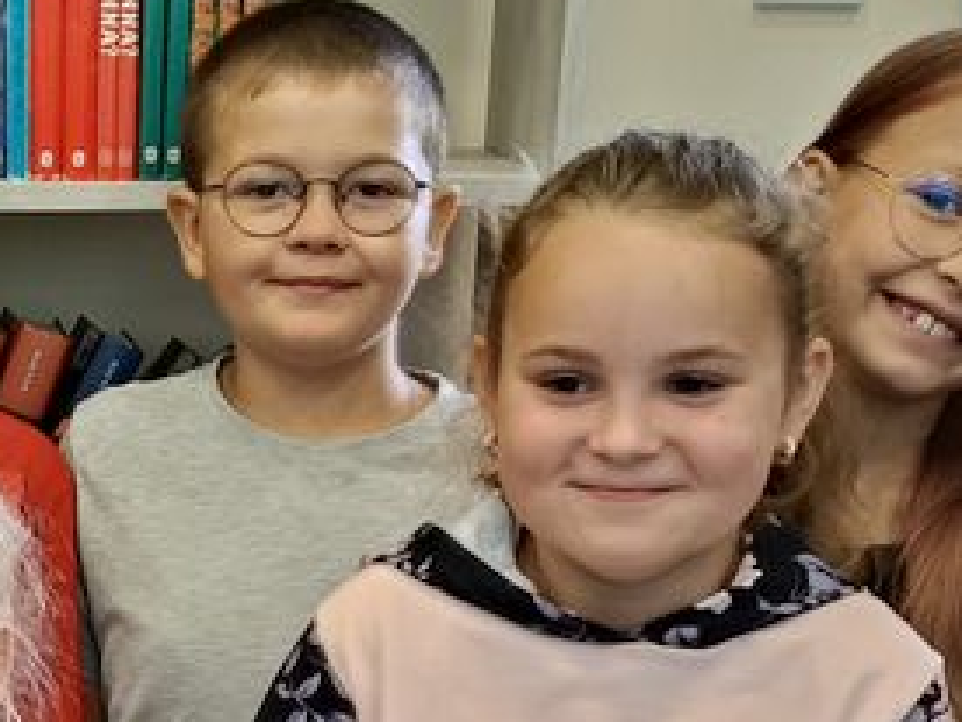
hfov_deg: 16.8
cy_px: 1067
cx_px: -112
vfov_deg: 12.5
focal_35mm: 113
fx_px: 3140
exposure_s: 1/50
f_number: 1.8
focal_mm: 4.84
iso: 125
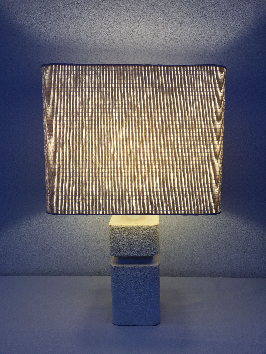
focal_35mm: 29
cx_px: 133
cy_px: 177
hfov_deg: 48.2
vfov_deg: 61.7
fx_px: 297
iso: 40
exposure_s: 1/100
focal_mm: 4.15
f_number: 2.2
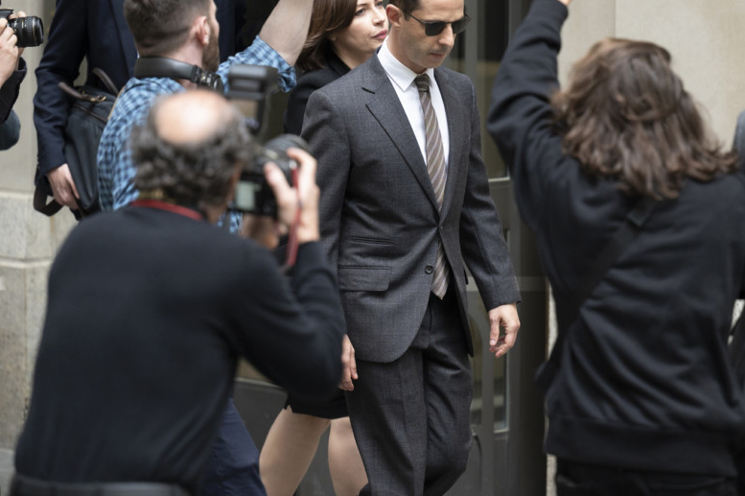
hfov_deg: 10.4
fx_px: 4095
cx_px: 464
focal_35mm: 198
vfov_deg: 6.9
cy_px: 201
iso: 1600
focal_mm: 135
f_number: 2.8
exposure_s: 1/1000
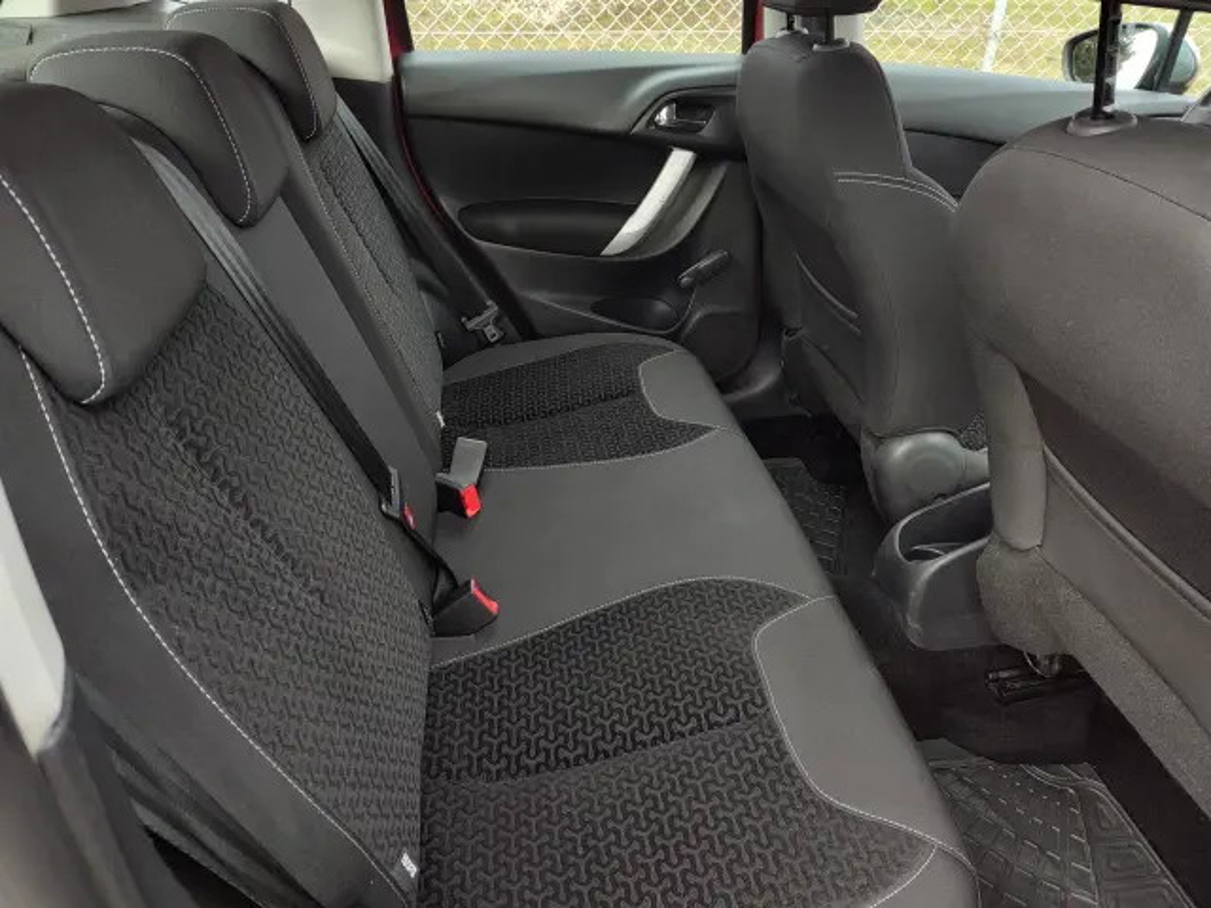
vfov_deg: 58.9
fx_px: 805
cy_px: 454
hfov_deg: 73.9
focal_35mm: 23
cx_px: 606
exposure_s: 1/122
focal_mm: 5.56
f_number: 1.8
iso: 100
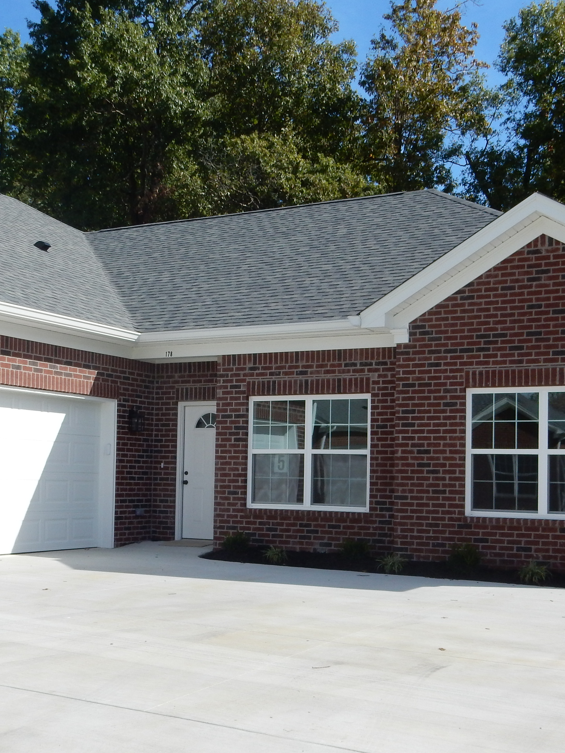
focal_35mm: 48
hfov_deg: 30.2
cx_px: 242
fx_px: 1045
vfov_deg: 39.6
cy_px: 425
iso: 125
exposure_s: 1/1250
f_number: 4
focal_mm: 5.4
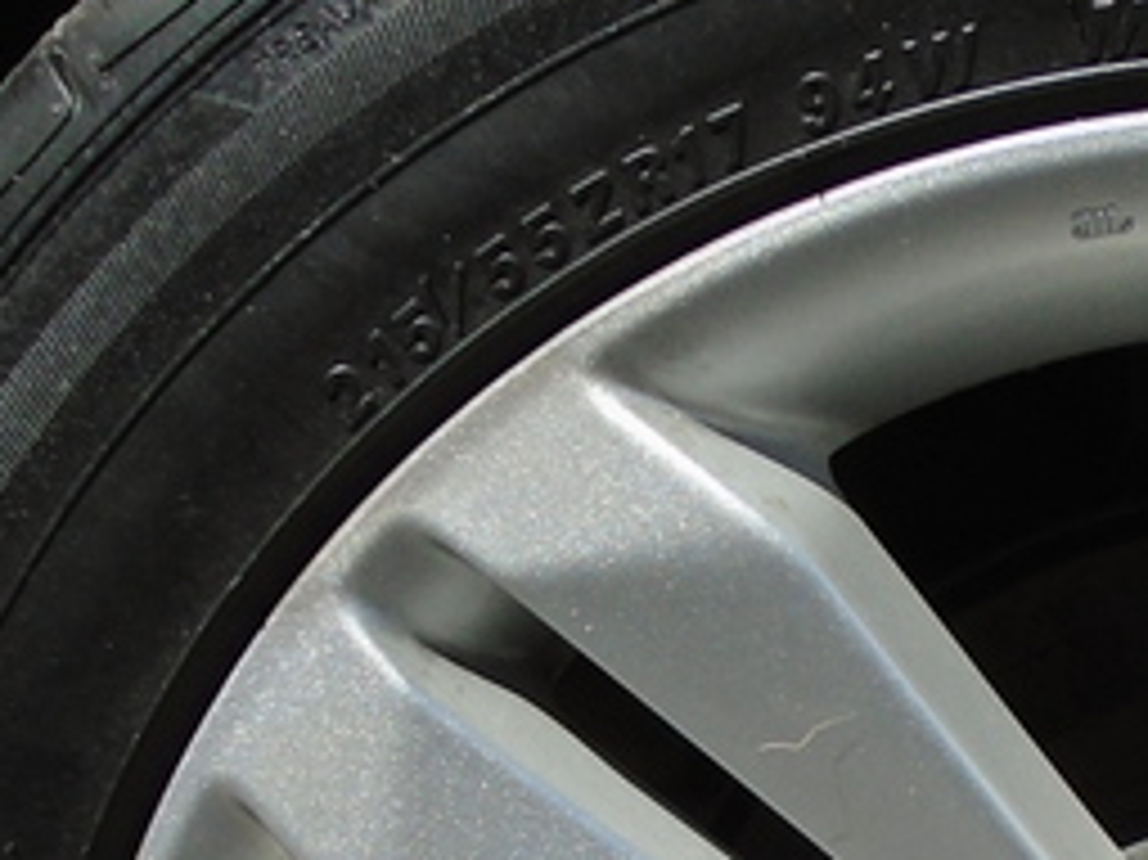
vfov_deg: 14.6
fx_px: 3249
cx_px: 1283
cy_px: 1049
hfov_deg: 19.2
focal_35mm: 98
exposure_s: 1/800
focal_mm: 4.6
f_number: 3.2
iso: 100
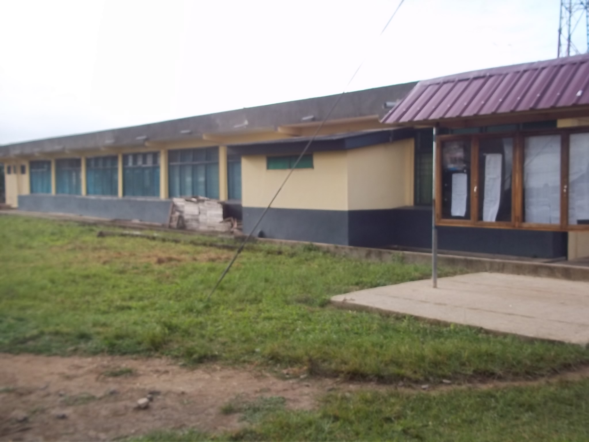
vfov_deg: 39.7
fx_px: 613
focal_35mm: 36
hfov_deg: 51.4
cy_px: 221
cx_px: 294
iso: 80
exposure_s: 1/320
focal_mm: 6.5
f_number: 3.1
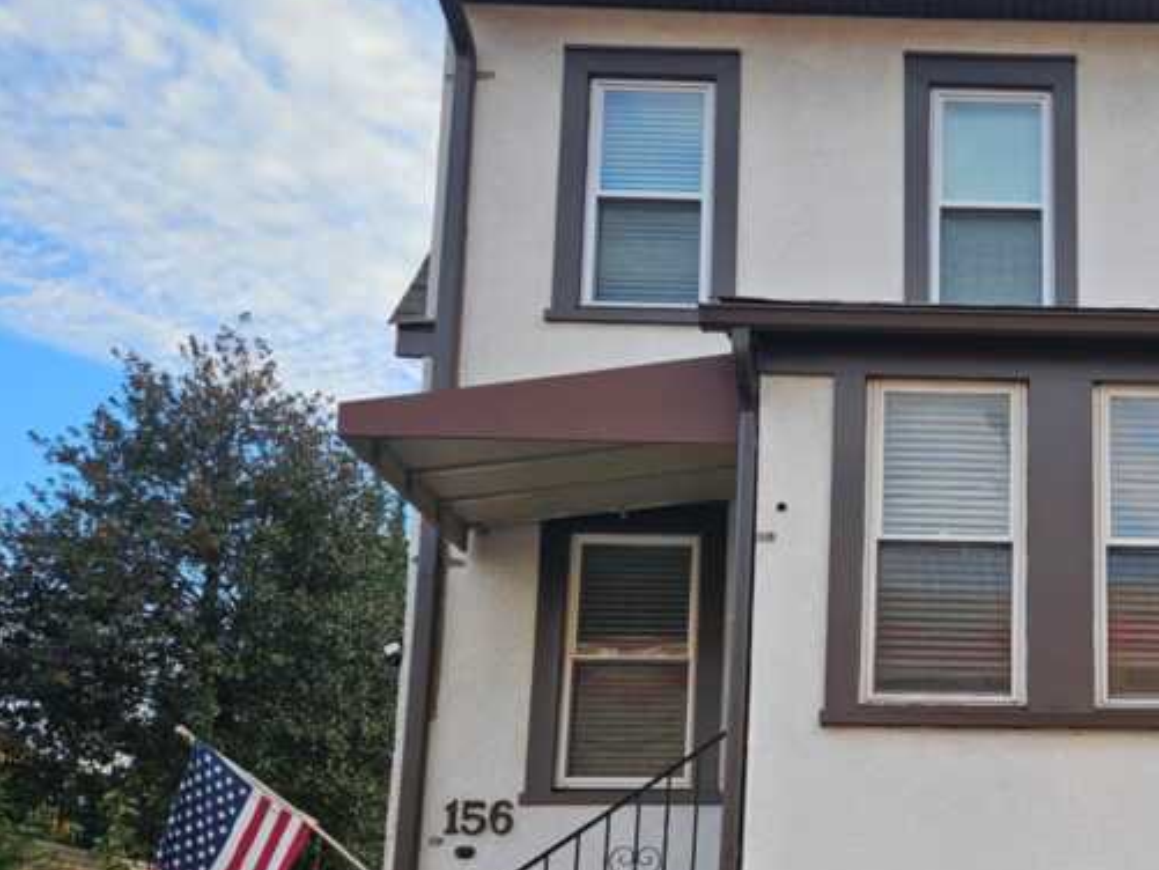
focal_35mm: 47
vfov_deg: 30.0
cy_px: 722
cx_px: 1069
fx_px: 1574
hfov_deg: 37.5
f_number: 1.8
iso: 25
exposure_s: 1/326
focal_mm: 5.4
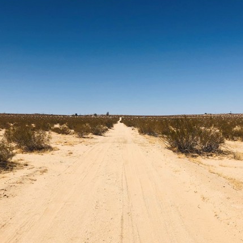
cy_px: 131
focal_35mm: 37
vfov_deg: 44.9
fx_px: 294
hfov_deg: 44.9
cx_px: 113
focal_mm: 4
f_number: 1.8
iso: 25
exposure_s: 1/4808
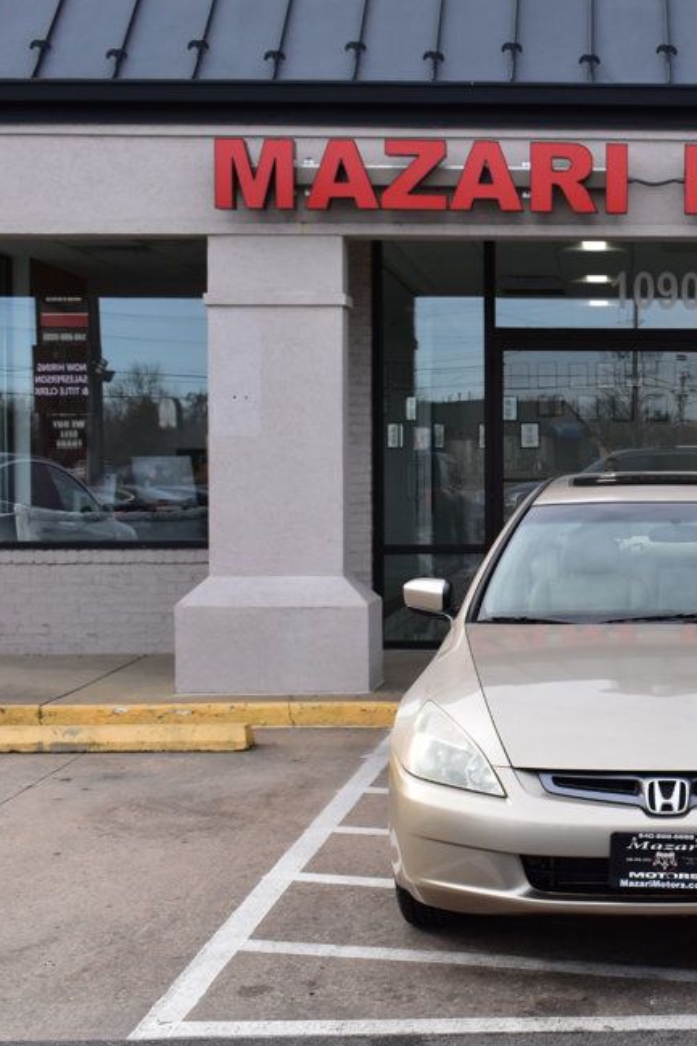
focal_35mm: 64
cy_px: 515
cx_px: 784
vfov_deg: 31.5
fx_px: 1853
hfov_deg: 20.2
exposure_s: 1/250
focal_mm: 27
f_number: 10
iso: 400
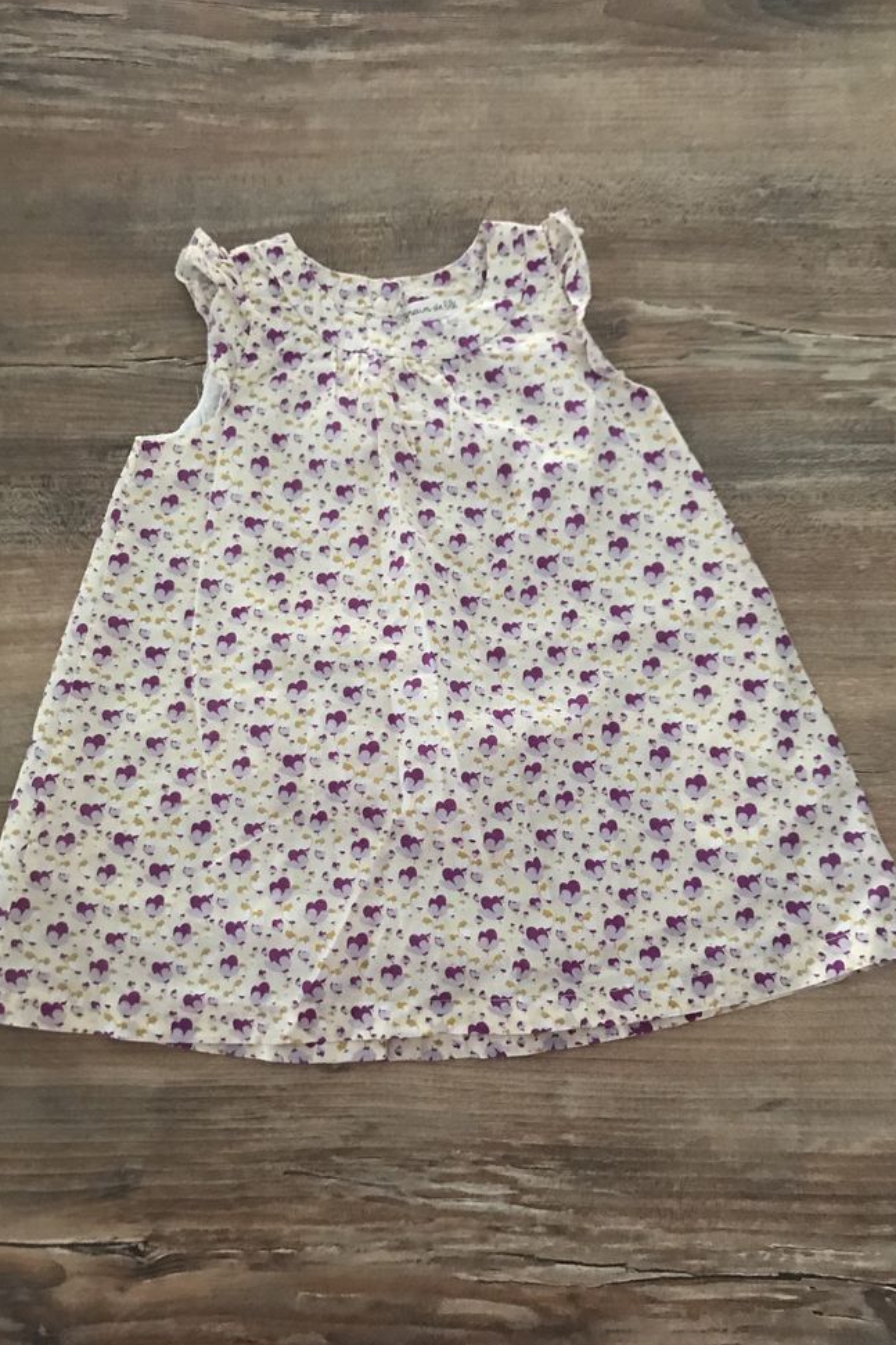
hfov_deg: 43.6
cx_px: 428
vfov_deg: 61.9
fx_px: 1120
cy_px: 672
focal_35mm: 30
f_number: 1.8
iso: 100
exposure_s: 1/8
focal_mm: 3.99
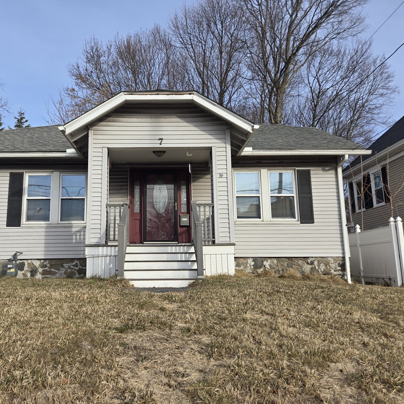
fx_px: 370
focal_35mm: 28
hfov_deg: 56.8
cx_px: 160
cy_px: 207
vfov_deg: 57.3
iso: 25
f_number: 1.8
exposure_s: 1/984
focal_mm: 5.4
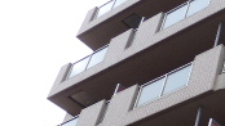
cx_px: 312
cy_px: 140
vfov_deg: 14.7
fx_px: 477
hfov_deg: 22.8
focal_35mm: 80
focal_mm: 3.58
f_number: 2.8
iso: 100
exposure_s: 1/500
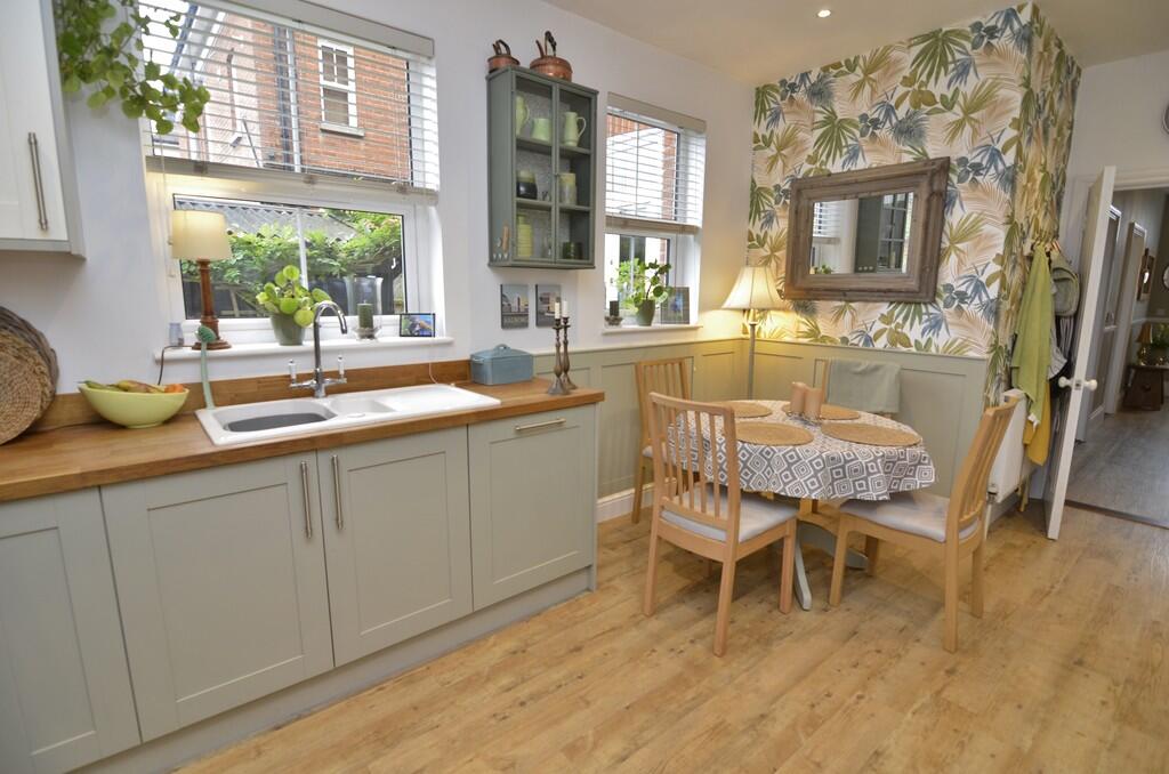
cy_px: 387
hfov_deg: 95.1
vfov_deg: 71.8
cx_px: 584
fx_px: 535
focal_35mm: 16
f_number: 4
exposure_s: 1/60
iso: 560
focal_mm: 11
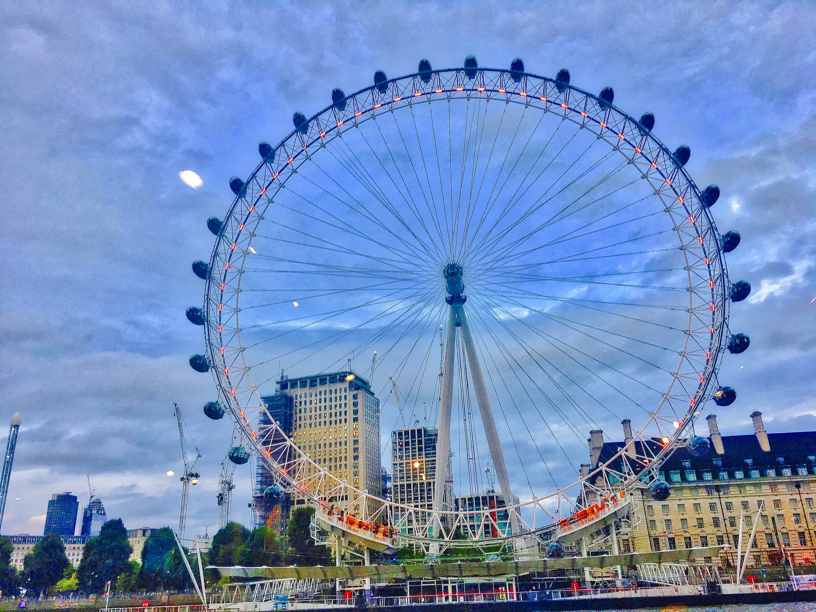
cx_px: 408
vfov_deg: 48.2
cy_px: 306
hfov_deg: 61.7
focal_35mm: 29
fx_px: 684
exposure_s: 1/50
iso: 25
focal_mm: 4.15
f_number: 2.2
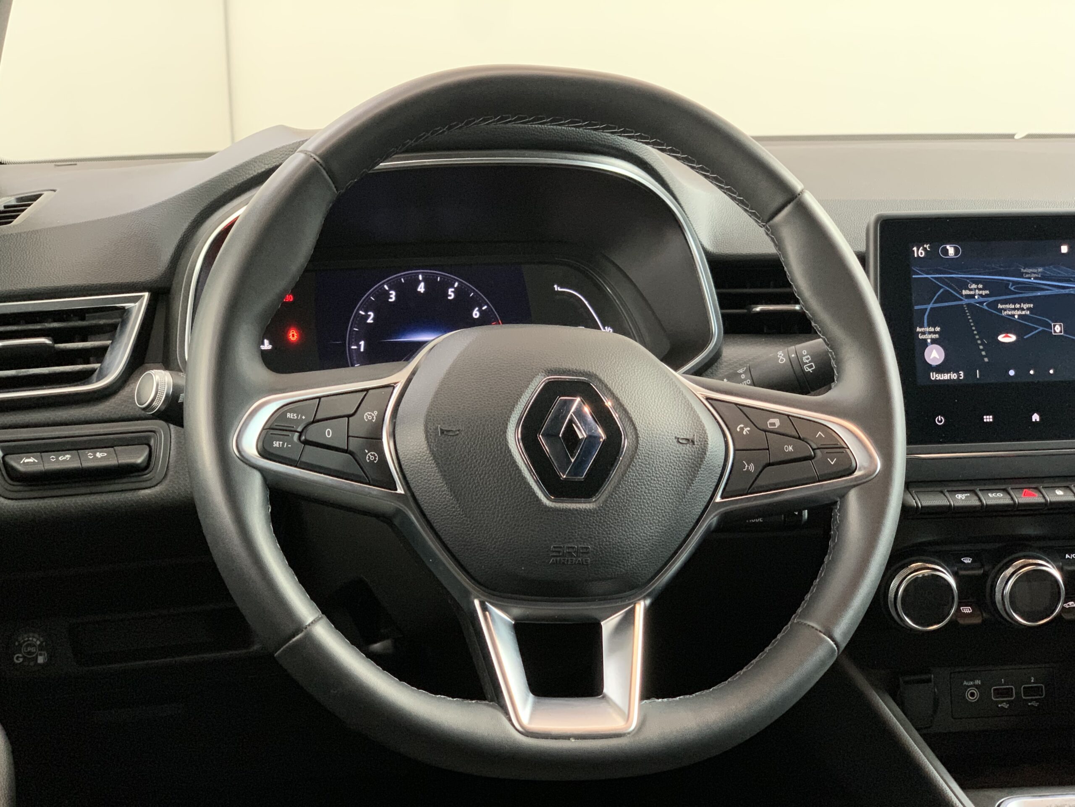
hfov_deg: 36.8
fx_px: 1615
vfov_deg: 28.0
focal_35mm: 52
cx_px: 538
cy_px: 404
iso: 640
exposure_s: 1/33
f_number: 2.4
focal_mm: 6
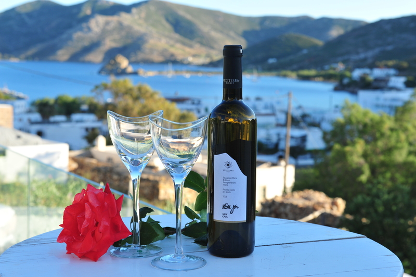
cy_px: 138
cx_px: 208
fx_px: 808
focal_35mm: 70
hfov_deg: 28.9
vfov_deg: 19.4
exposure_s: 1/125
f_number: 10
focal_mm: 70
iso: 320
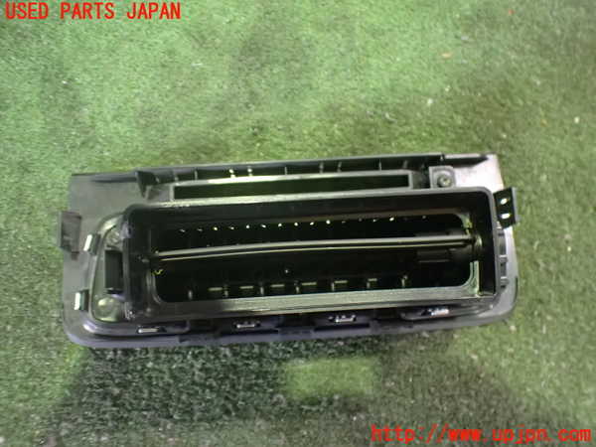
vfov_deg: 46.8
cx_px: 298
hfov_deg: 60.0
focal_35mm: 30
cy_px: 224
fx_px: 517
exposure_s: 1/30
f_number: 2.3
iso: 1600
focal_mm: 5.4
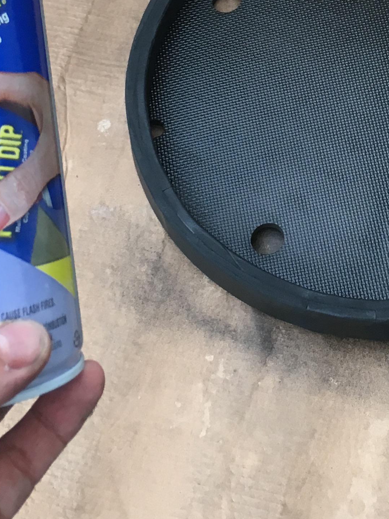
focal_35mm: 81
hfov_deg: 18.1
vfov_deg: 23.4
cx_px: 306
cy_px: 35
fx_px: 1214
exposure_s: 1/30
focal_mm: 4.15
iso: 32
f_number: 2.2
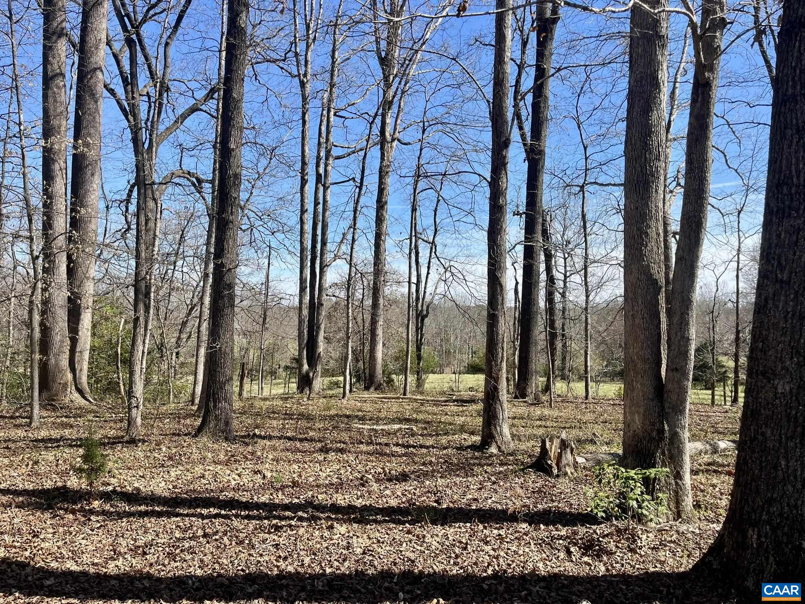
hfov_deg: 67.3
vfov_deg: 53.1
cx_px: 402
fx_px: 605
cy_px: 302
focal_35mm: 26
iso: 50
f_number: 1.6
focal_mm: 5.1
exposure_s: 1/2222
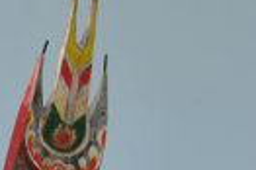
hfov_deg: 3.2
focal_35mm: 633
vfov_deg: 2.2
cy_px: 401
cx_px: -266
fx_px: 4496
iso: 200
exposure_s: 1/400
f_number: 11
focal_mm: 120
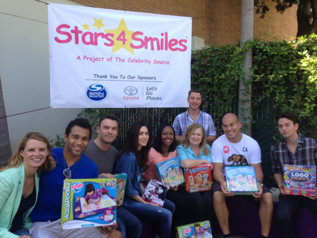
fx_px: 302
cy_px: 119
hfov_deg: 55.4
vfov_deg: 42.9
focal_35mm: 33
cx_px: 158
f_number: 2.4
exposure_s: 1/149
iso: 50
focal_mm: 4.12
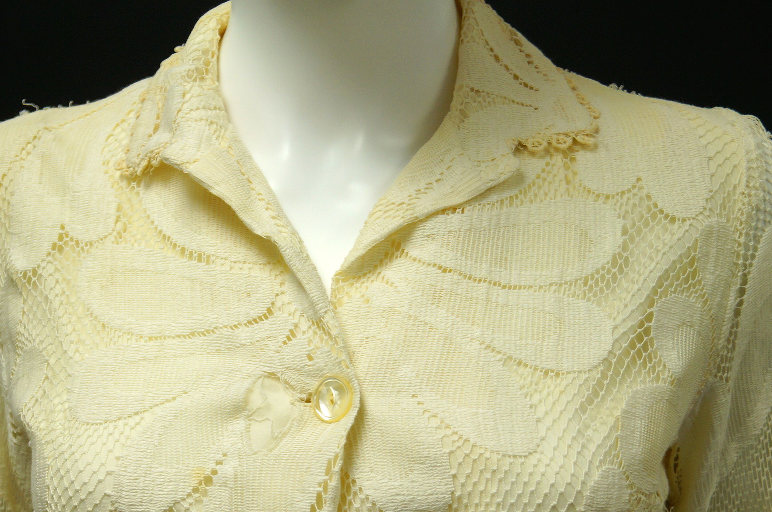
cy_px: 327
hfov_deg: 27.5
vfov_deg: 18.4
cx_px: 343
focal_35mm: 74
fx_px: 1578
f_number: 5
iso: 250
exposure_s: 1/60
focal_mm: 35
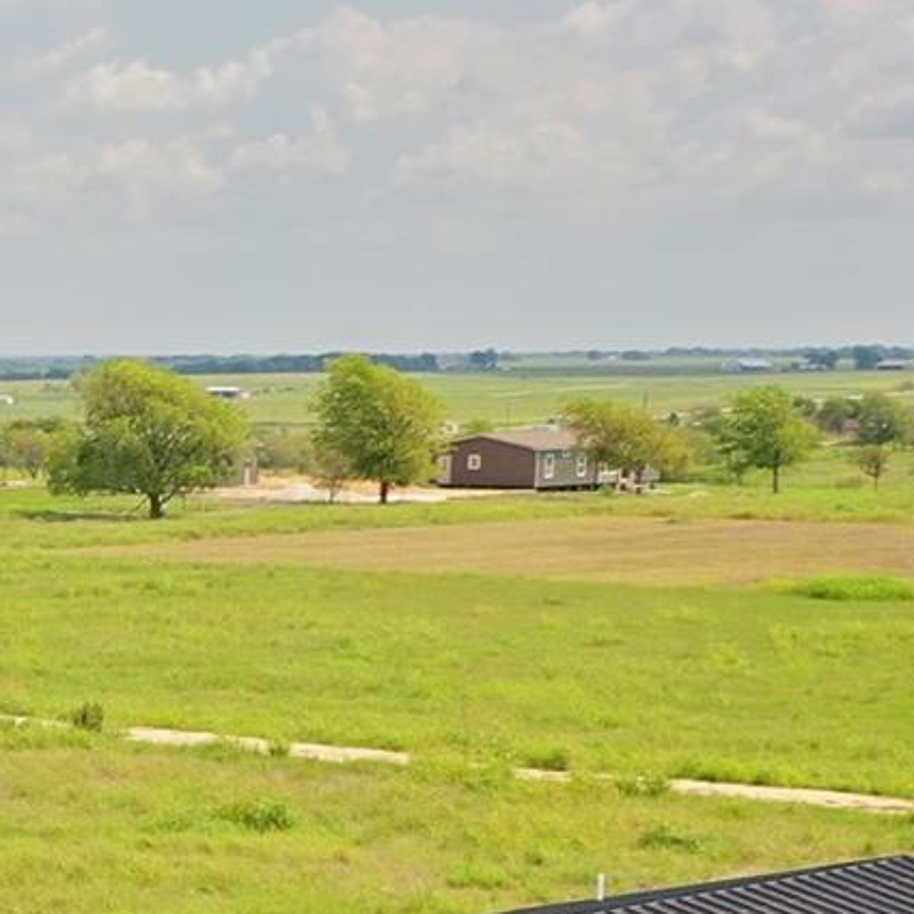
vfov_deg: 14.8
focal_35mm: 115
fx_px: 3435
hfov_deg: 13.7
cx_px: -657
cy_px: 1034
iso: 100
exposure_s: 1/30
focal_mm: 10.26
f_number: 3.2
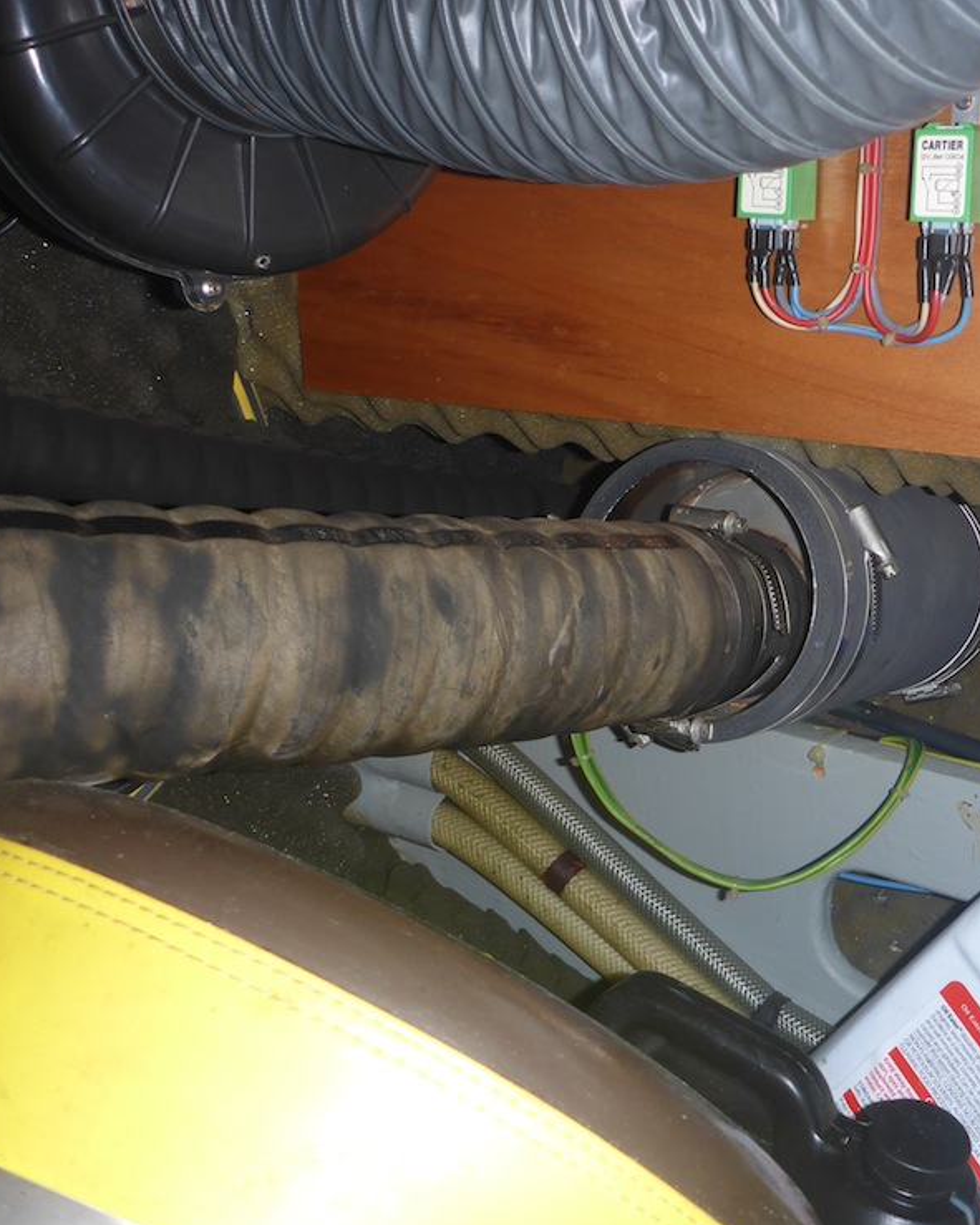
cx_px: 756
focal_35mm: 37
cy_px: 620
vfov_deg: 49.1
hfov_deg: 38.9
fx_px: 1342
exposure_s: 1/60
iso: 100
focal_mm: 4.9
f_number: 3.3
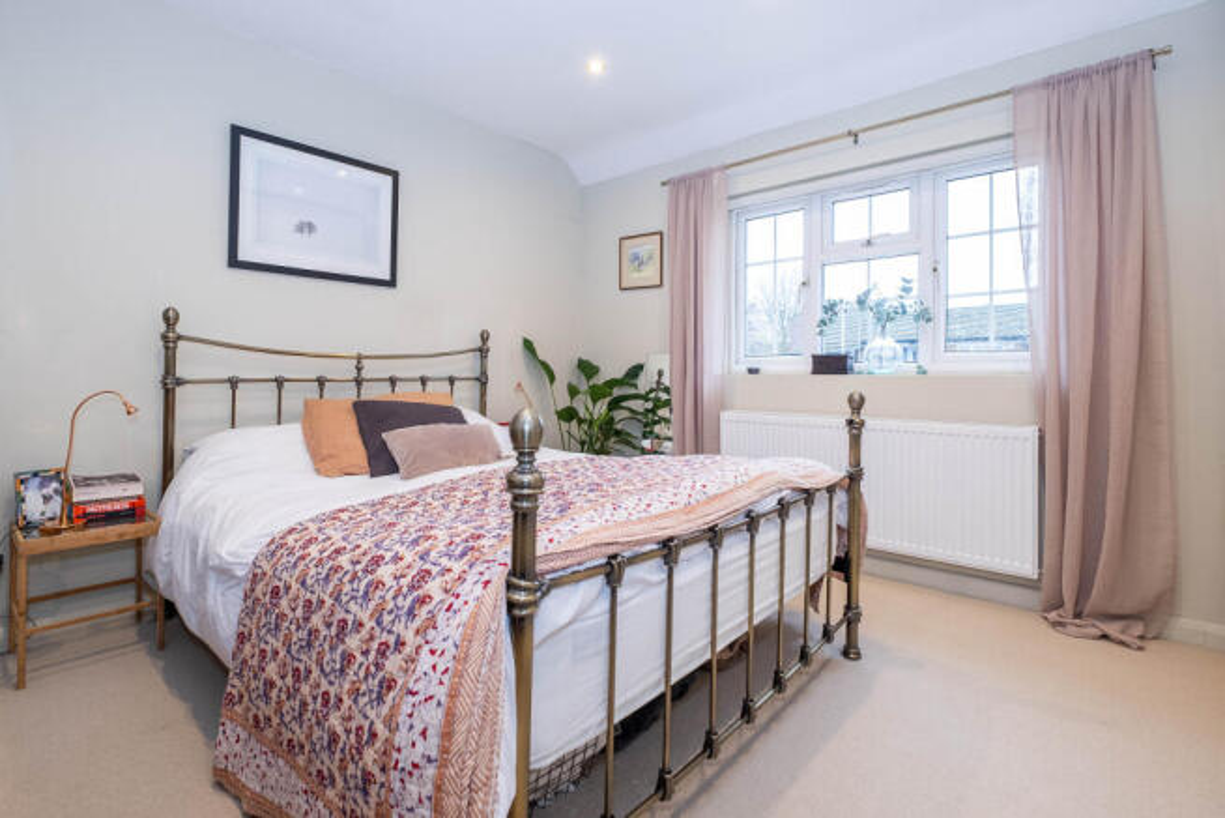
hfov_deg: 100.4
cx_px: 612
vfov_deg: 77.4
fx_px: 510
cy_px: 409
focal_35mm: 15
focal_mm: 10
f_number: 5.6
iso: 400
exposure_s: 1/13
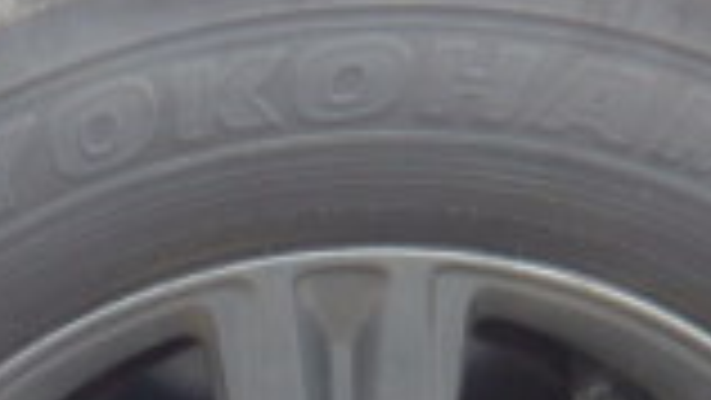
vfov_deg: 11.0
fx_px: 1999
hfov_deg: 20.0
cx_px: 153
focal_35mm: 106
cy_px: 602
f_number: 2.8
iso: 200
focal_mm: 4.3
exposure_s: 1/30
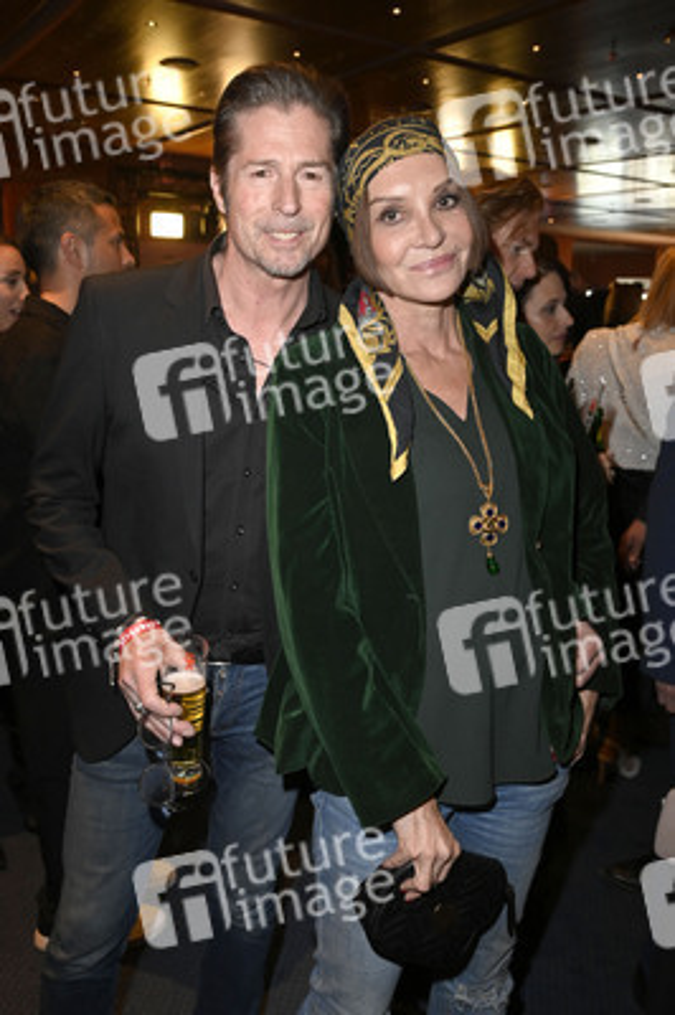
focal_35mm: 31
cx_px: 338
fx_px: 873
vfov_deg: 60.3
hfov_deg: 42.3
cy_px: 508
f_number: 5.6
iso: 3200
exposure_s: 1/50
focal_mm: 31
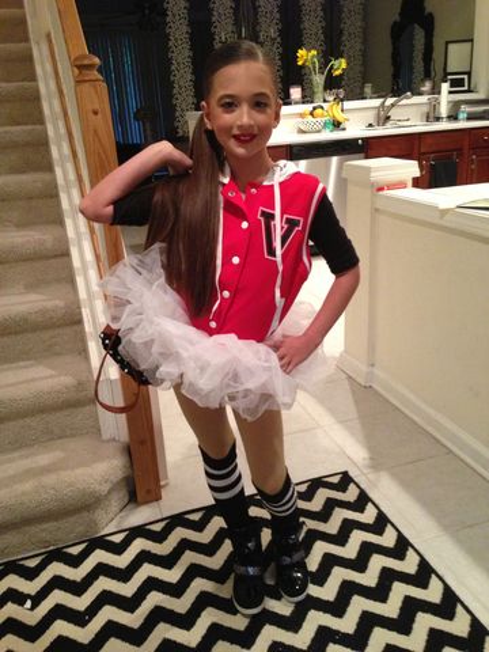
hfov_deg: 42.9
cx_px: 244
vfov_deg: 55.4
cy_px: 326
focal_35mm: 33
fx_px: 622
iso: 400
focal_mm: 4.13
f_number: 2.4
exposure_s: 1/15
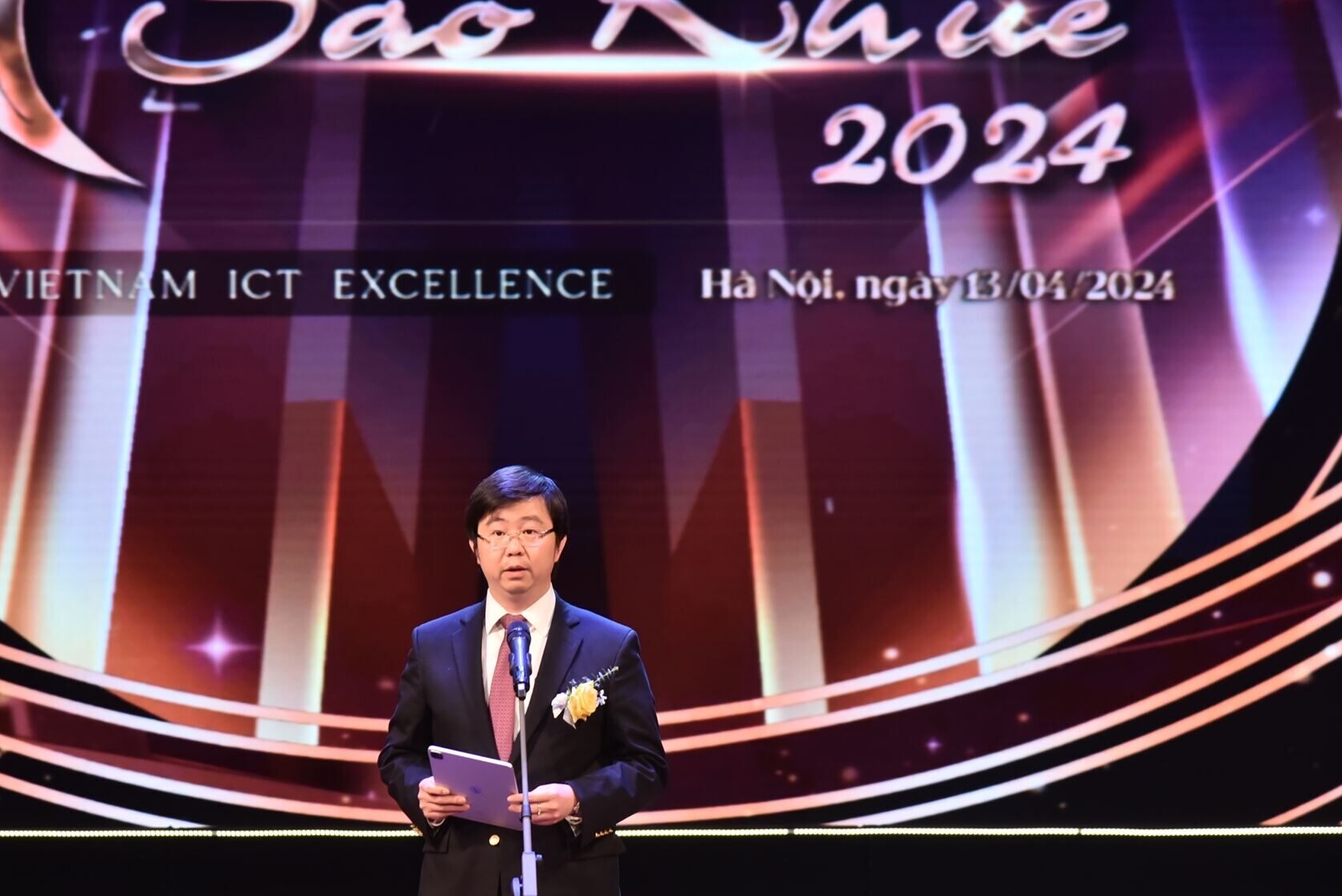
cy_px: 529
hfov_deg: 13.0
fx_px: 5893
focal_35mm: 158
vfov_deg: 8.7
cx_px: 510
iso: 1000
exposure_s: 1/200
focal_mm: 120
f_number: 5
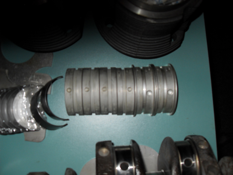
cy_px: 88
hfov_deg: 54.0
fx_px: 229
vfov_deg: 41.8
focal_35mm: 34
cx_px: 116
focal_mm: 6.3
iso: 100
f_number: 2.8
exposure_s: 1/45
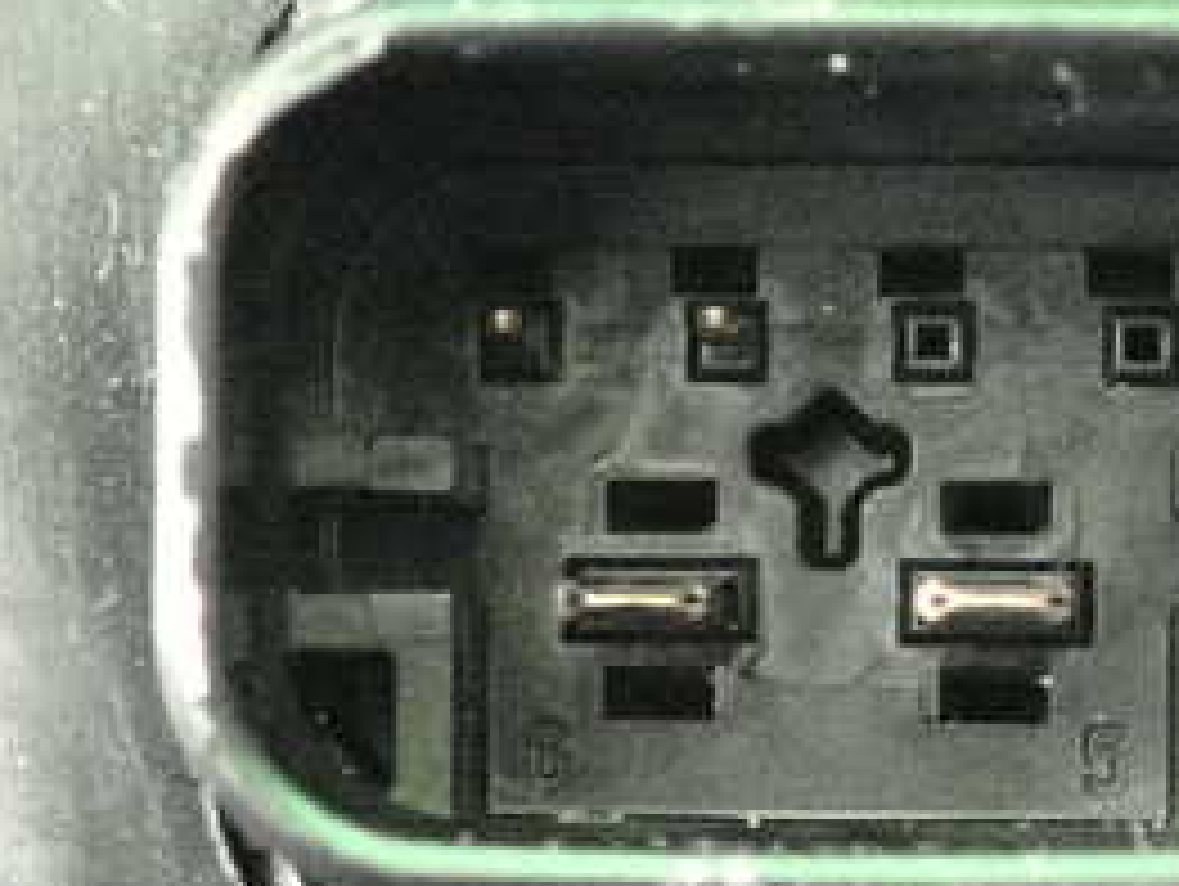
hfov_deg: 8.6
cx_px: 792
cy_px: 670
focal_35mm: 229
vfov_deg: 6.5
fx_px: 7807
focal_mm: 18
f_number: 4.9
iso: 10000
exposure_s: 1/125
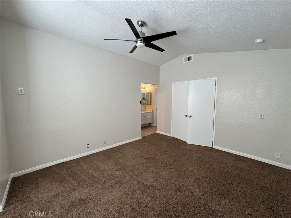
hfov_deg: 102.1
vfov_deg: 85.7
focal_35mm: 14
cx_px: 146
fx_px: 118
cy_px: 109
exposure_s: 1/99
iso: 160
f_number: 2.2
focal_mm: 2.22
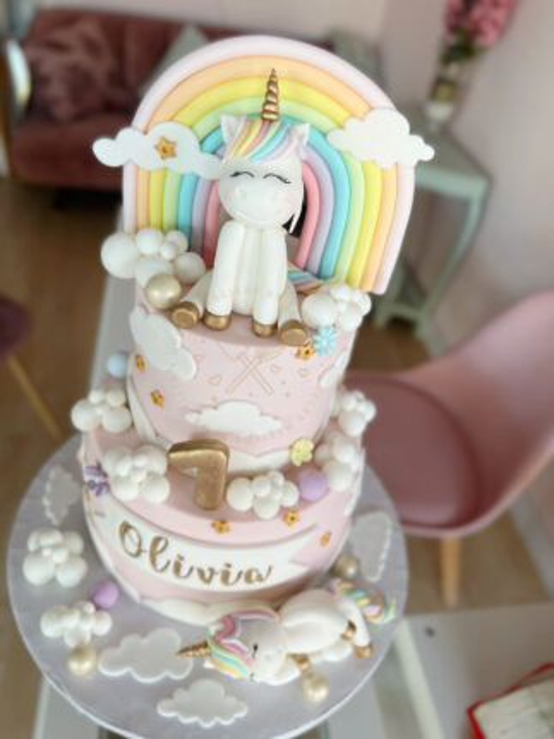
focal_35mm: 26
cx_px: 277
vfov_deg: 67.3
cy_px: 370
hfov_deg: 53.0
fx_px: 555
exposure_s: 1/121
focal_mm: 5.7
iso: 50
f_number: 1.5
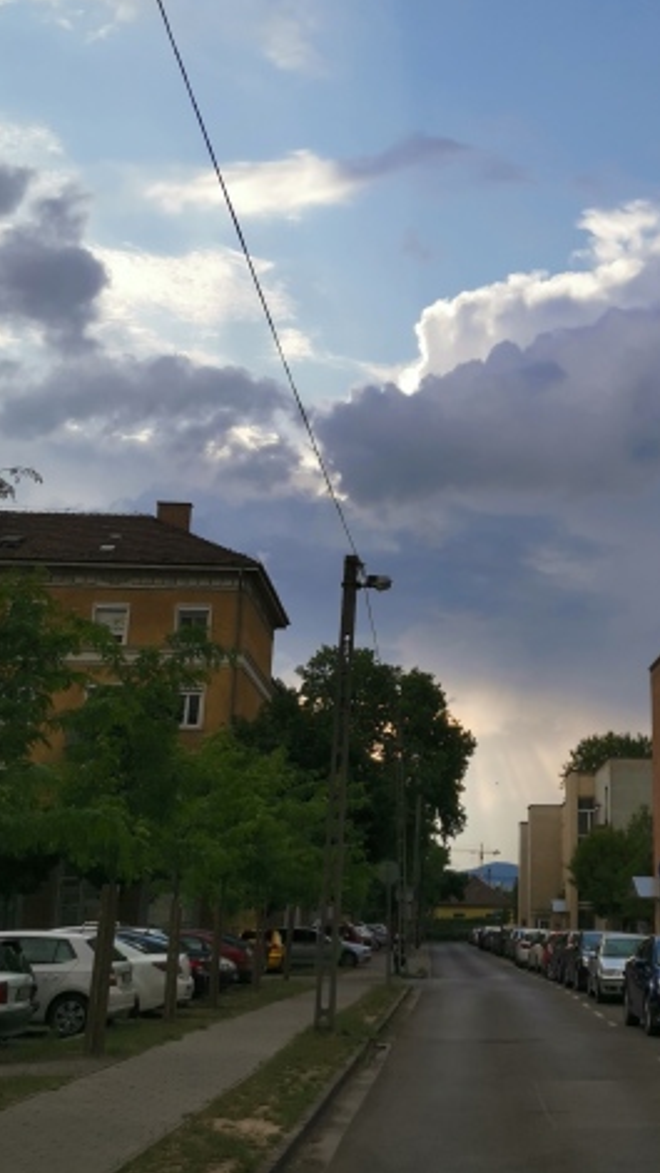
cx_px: 538
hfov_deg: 24.5
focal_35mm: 48
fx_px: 1493
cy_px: 498
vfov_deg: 42.8
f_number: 1.8
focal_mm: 5.58
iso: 50
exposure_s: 1/1592
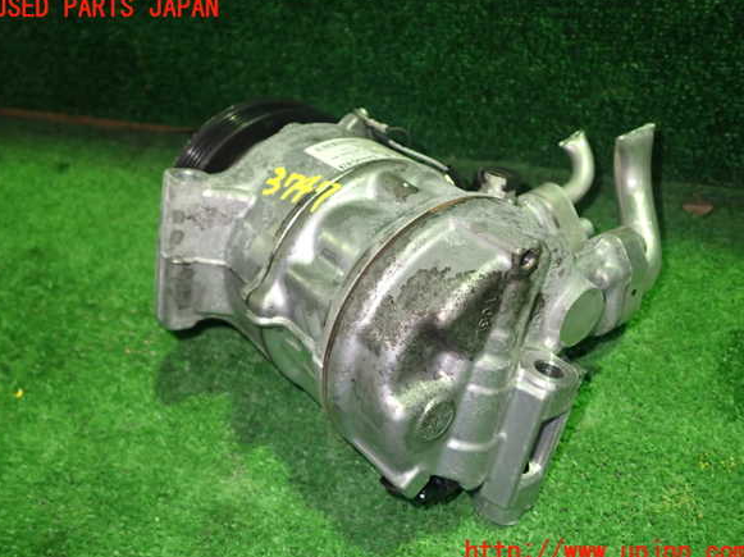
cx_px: 370
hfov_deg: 58.4
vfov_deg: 45.4
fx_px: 666
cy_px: 280
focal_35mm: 31
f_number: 2.3
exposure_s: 1/30
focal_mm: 5.4
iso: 640
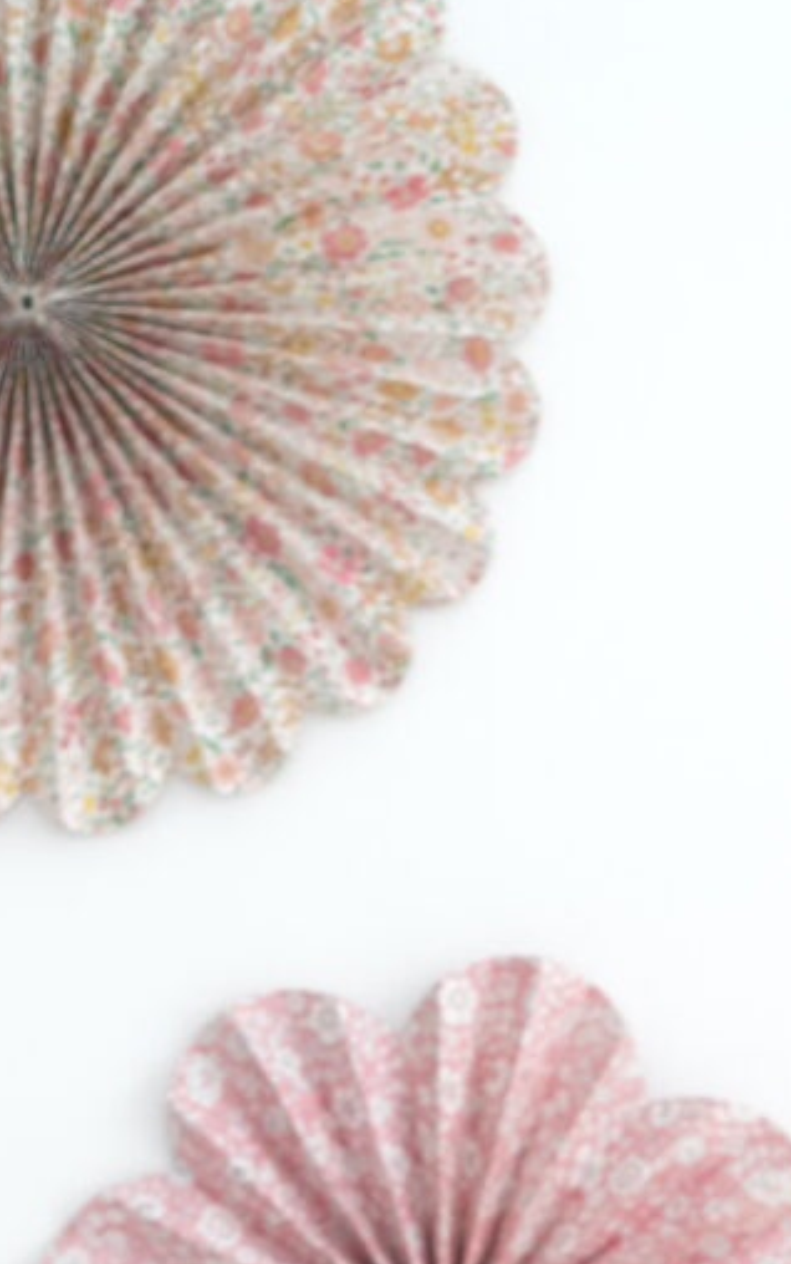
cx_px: 704
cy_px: 1835
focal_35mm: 154
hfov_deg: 8.5
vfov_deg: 12.9
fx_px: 5306
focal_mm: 50
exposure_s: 1/200
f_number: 2.8
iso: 400
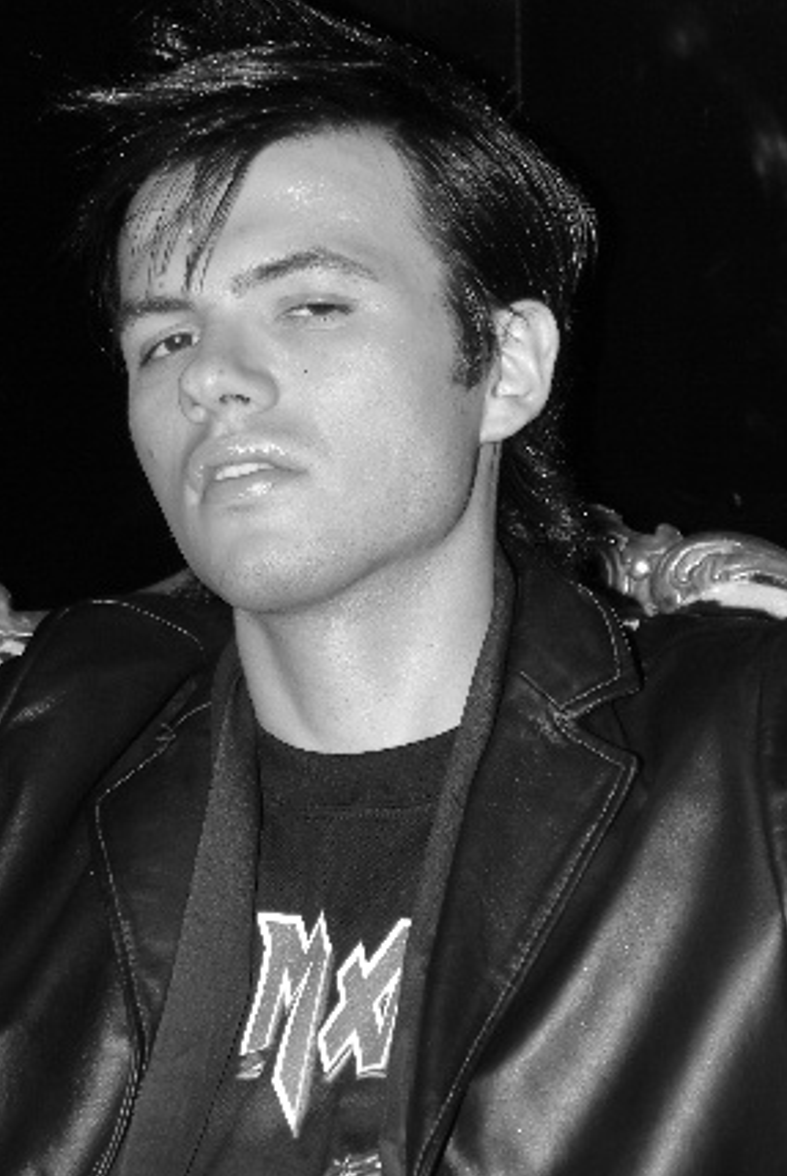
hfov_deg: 12.3
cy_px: 844
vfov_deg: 18.2
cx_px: 306
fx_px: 3664
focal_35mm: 112
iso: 100
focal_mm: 50
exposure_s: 1/60
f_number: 4.5
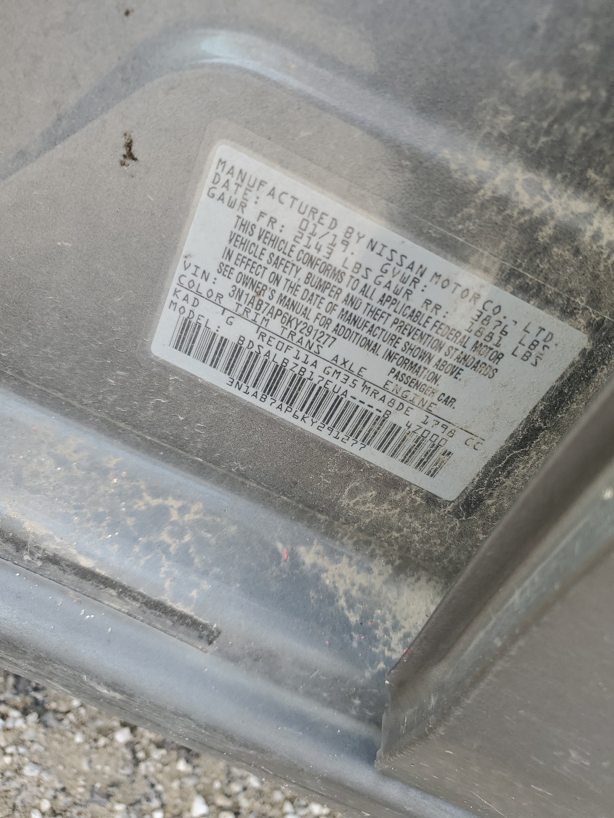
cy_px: 409
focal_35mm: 26
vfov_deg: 67.3
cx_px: 307
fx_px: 615
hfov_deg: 53.1
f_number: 1.5
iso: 50
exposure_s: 1/250
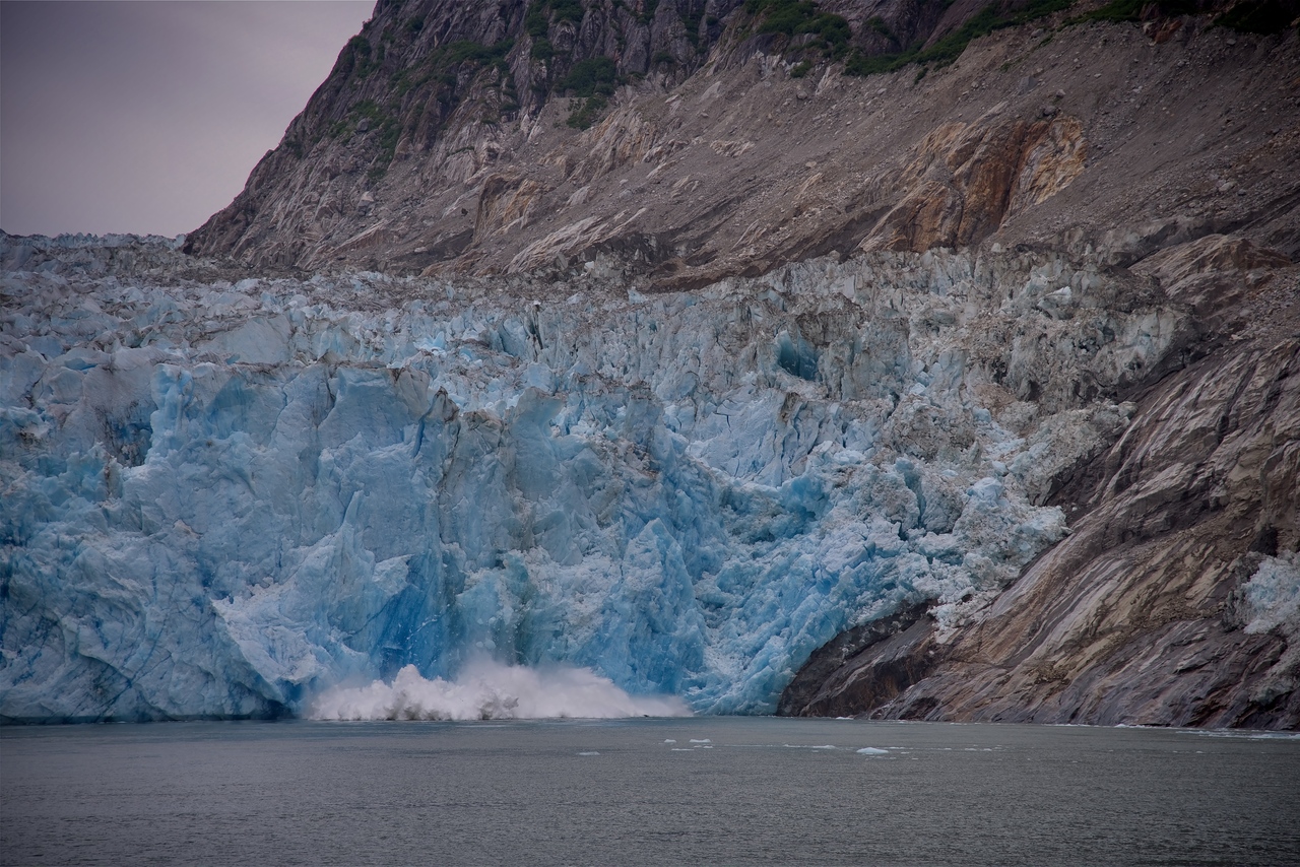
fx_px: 4334
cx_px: 650
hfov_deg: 17.1
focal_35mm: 120
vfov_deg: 11.4
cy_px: 434
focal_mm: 120
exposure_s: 1/250
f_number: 5
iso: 100
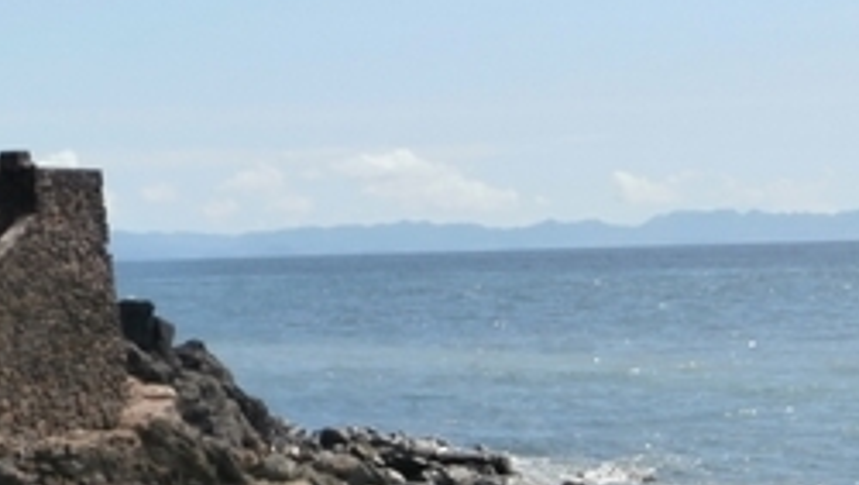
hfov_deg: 14.2
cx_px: 0
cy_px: 217
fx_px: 3396
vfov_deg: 8.2
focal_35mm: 149
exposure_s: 1/1250
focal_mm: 10.11
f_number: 4.5
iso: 100
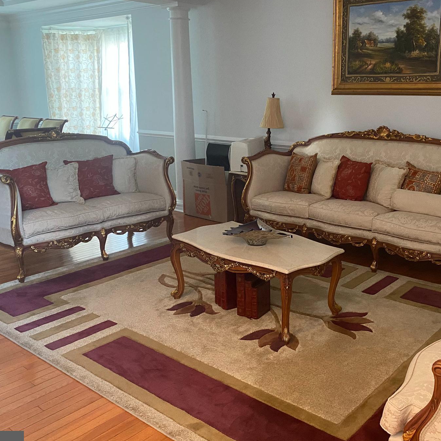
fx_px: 504
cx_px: 278
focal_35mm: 35
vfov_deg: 47.2
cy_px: 206
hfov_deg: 46.8
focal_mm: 4.25
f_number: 1.8
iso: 400
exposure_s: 1/40
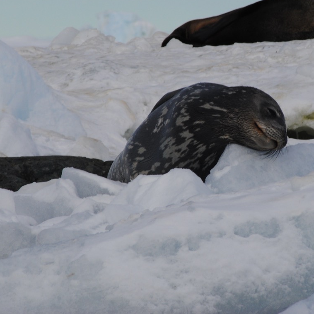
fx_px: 5532
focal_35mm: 539
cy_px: 139
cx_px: 208
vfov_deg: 3.3
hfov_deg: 3.3
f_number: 18
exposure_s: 1/250
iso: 200
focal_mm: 250
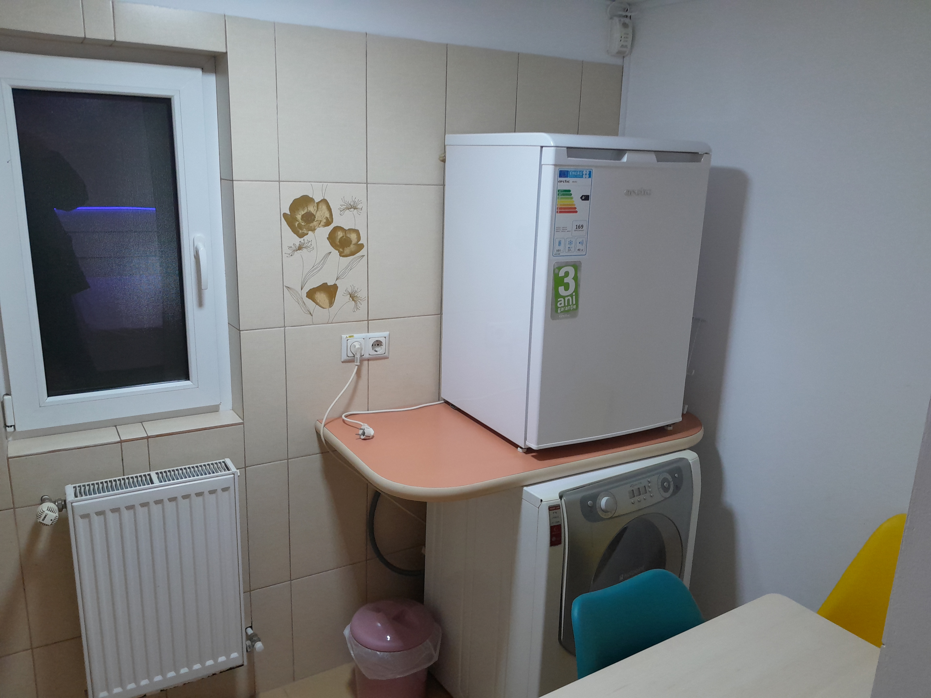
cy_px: 349
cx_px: 466
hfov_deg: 67.3
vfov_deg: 53.1
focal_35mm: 26
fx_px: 699
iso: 200
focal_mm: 4
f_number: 1.8
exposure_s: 1/50
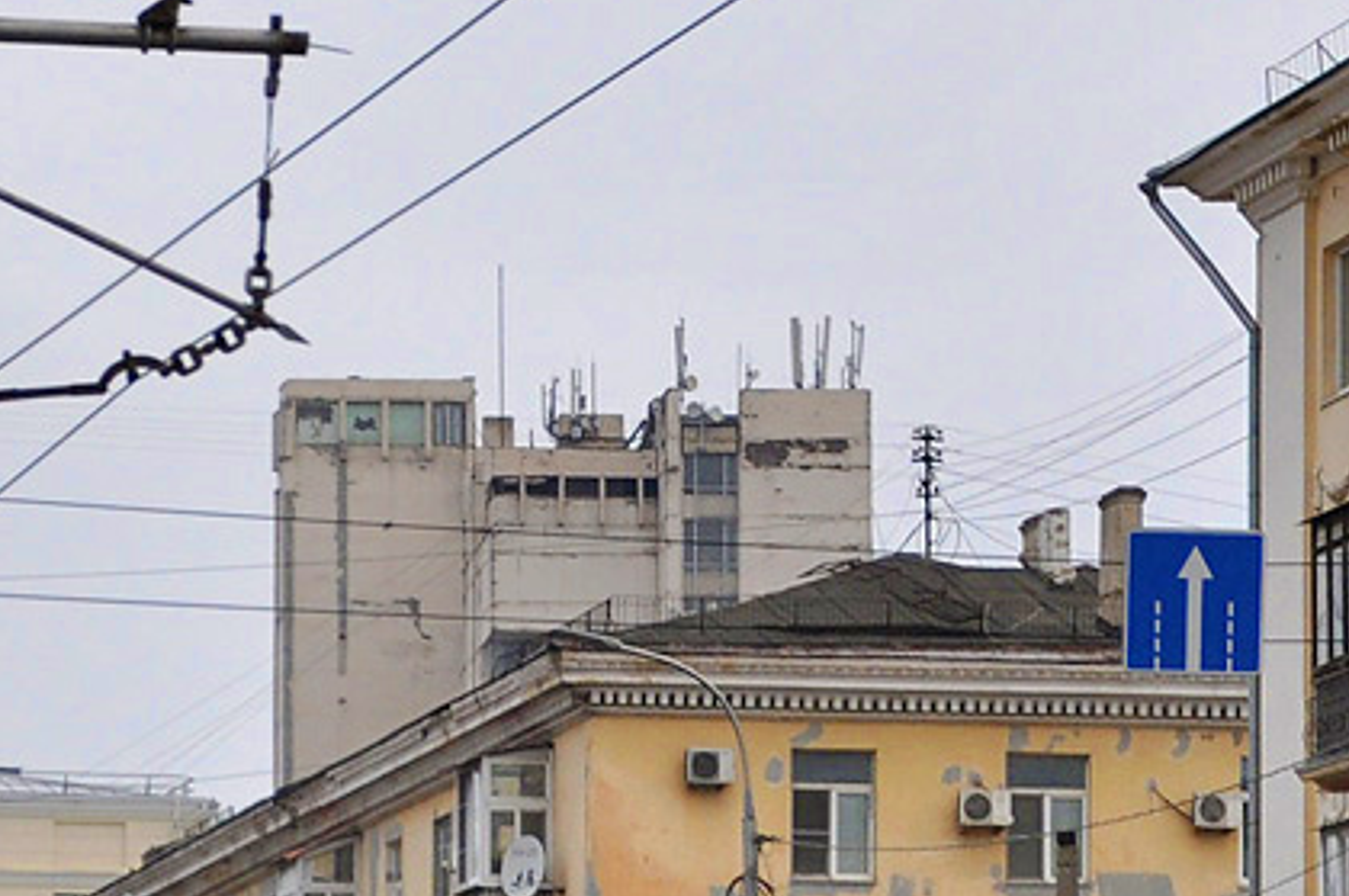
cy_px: 1111
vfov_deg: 6.8
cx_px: 26
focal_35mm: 200
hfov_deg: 10.2
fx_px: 7486
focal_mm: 40
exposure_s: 1/200
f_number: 5
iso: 400
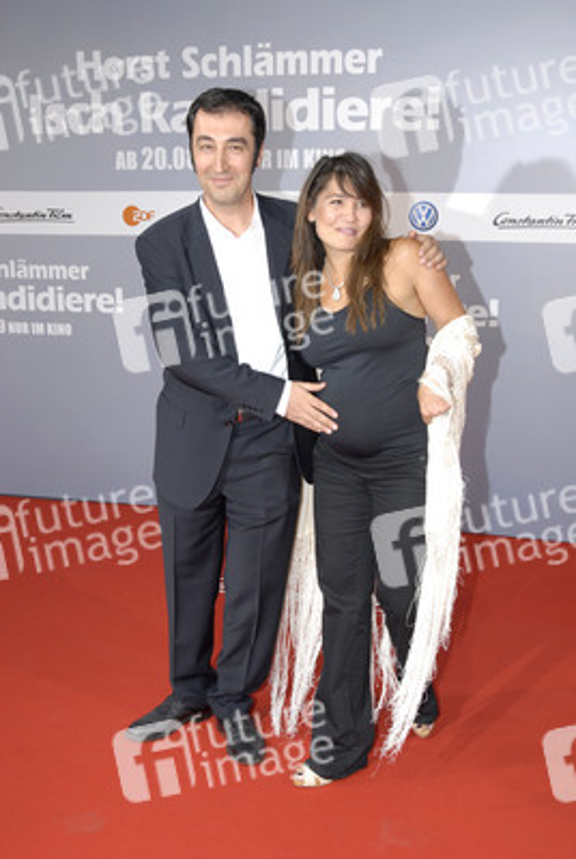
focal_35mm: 51
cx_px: 288
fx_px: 1220
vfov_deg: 38.8
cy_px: 430
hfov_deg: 26.6
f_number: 5.6
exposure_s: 1/100
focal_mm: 34
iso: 200
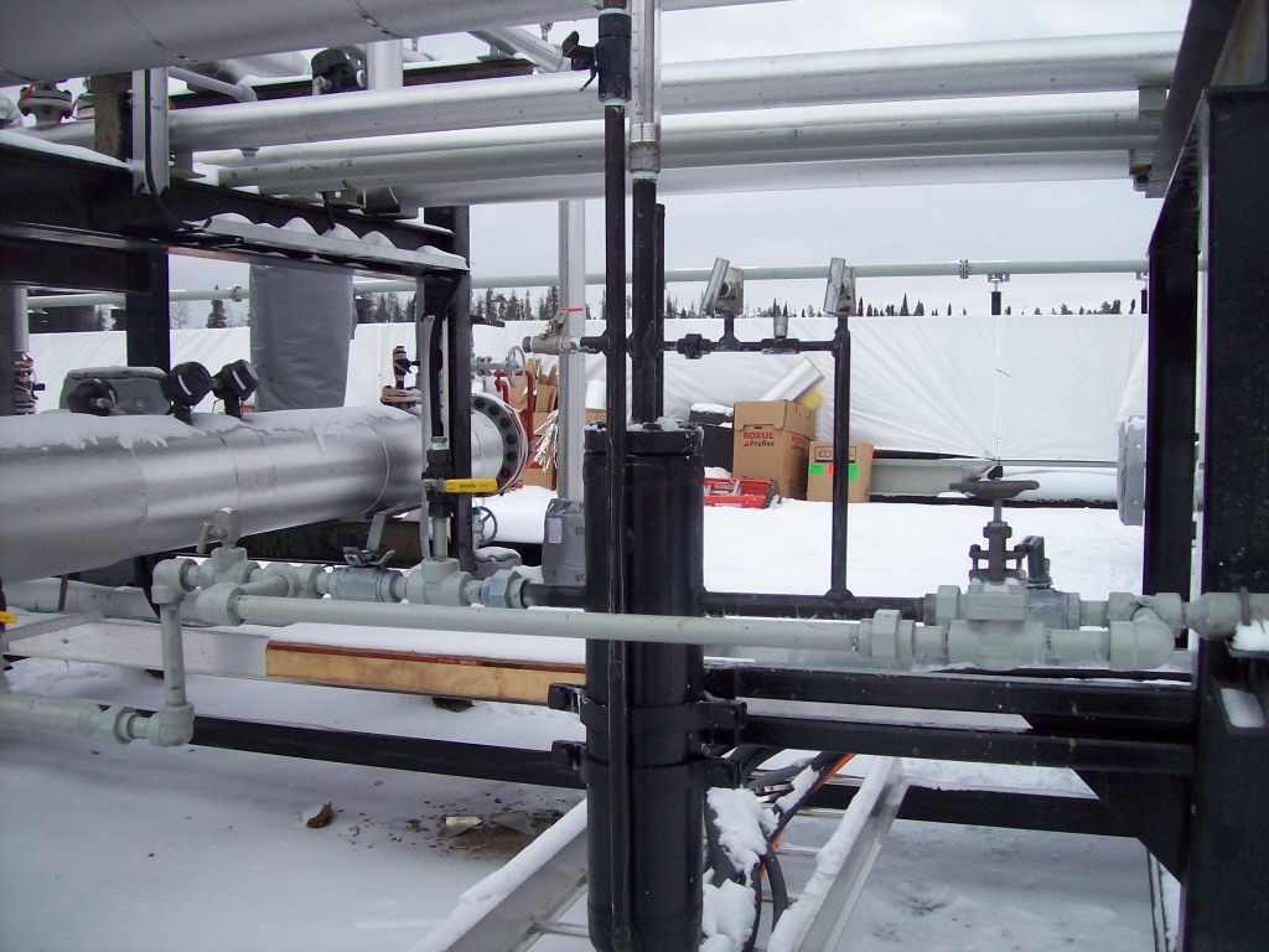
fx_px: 1320
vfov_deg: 39.7
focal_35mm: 36
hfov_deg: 51.4
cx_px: 634
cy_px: 476
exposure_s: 1/291
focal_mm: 6
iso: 80
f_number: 2.7
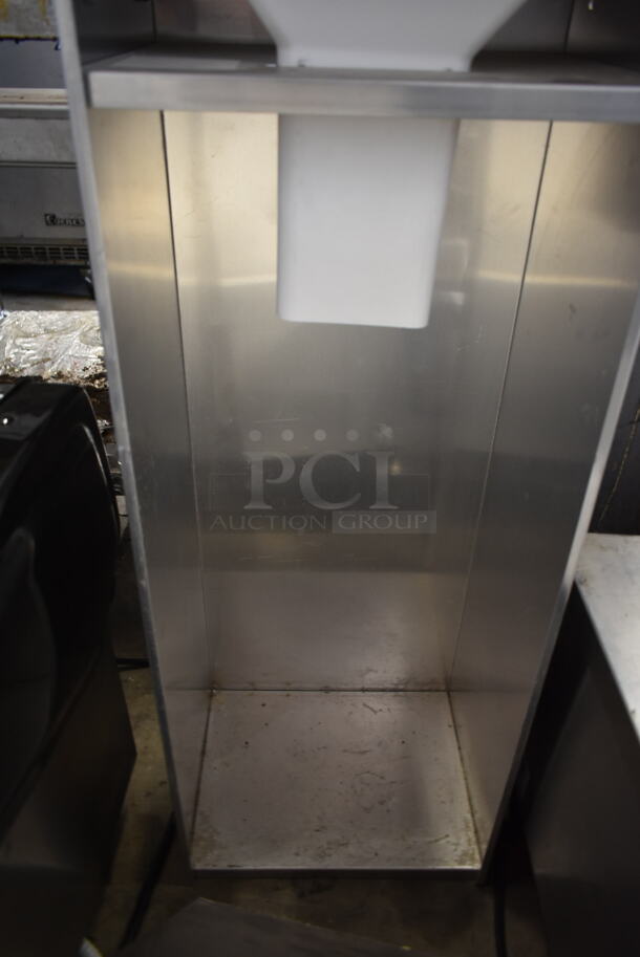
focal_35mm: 27
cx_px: 320
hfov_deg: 48.0
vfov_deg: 67.3
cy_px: 478
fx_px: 719
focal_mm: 18
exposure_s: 1/30
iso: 900
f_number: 3.5
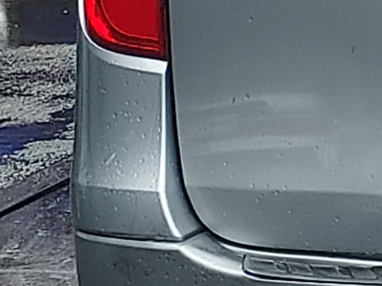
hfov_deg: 12.8
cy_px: -110
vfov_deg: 10.6
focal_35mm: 136
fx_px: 1500
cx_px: 741
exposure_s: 1/198
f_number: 1.8
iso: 40
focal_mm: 4.6
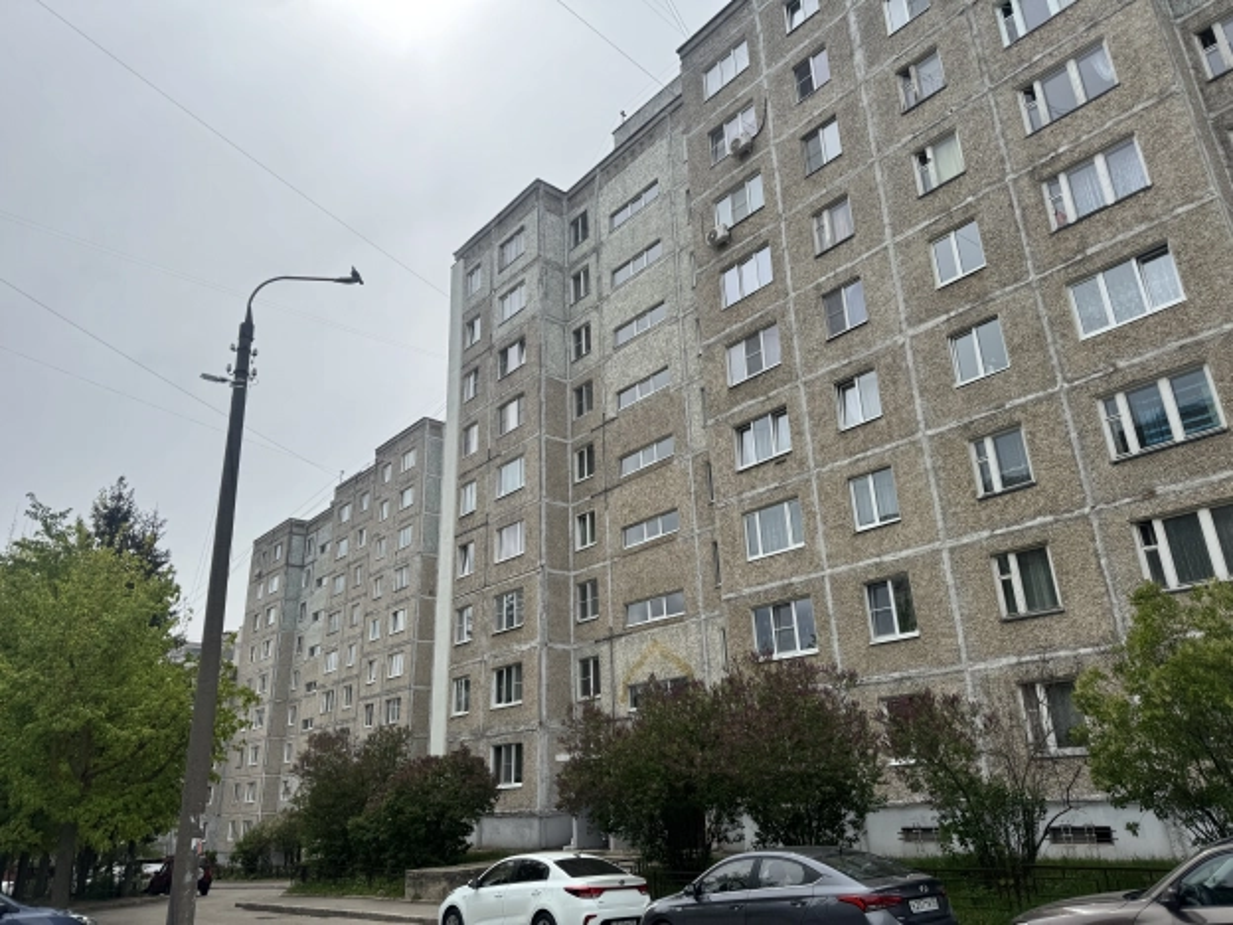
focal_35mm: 24
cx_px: 616
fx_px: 855
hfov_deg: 71.6
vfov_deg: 56.8
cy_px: 462
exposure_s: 1/4950
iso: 80
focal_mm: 6.76
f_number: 1.78
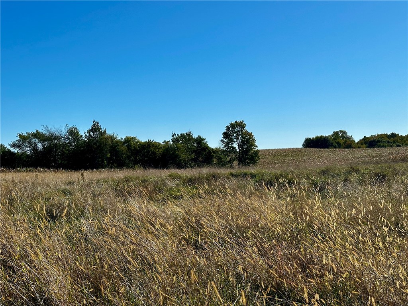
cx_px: 204
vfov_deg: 30.3
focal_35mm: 48
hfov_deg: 39.7
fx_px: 566
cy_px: 153
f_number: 1.78
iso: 64
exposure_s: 1/7092
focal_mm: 6.86
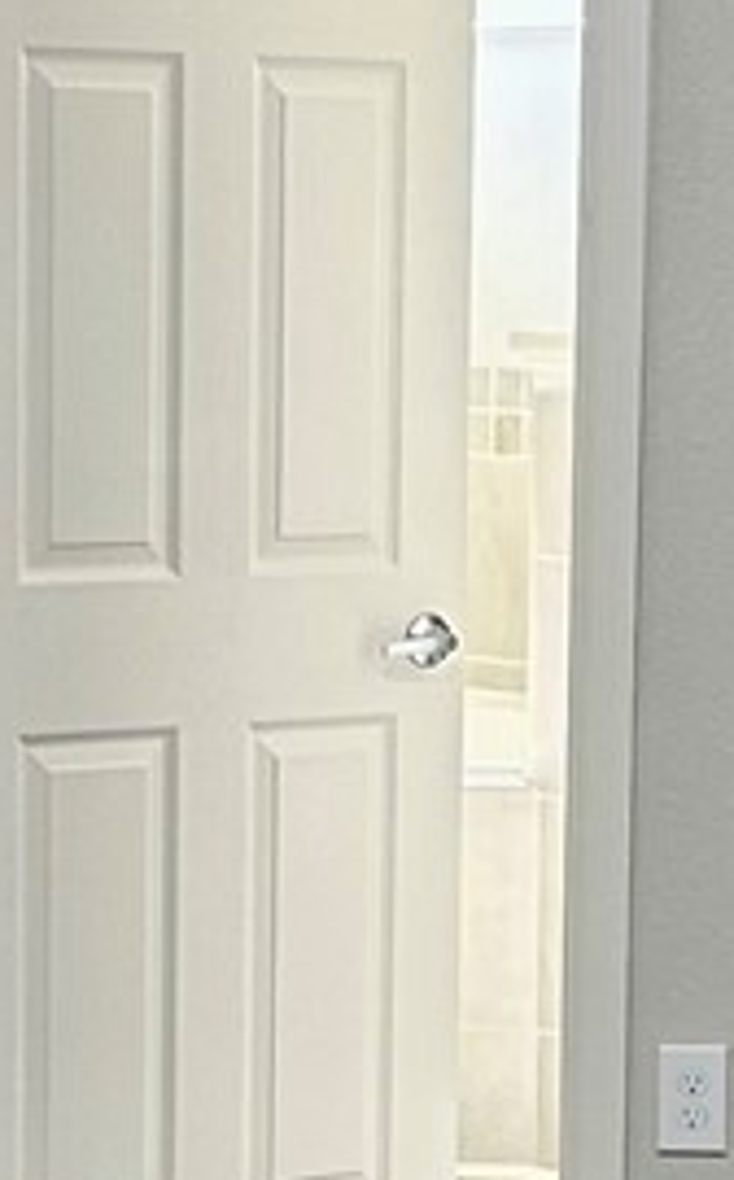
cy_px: 927
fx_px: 4848
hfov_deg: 8.7
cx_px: 363
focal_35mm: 151
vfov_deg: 13.8
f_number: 1.78
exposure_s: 1/60
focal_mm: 6.86
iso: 320
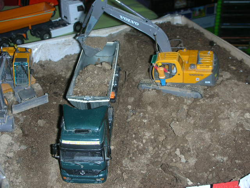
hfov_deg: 36.2
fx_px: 383
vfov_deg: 27.5
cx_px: 125
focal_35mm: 53
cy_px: 94
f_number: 3.7
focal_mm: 8.8
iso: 50
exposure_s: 1/60.1
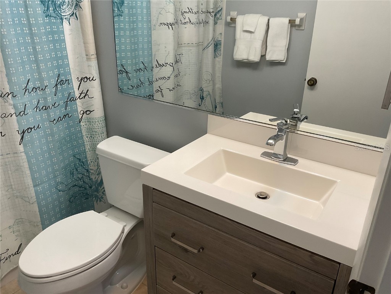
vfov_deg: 48.2
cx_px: 196
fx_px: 328
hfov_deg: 61.7
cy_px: 147
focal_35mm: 29
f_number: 1.8
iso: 50
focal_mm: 3
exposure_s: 1/60
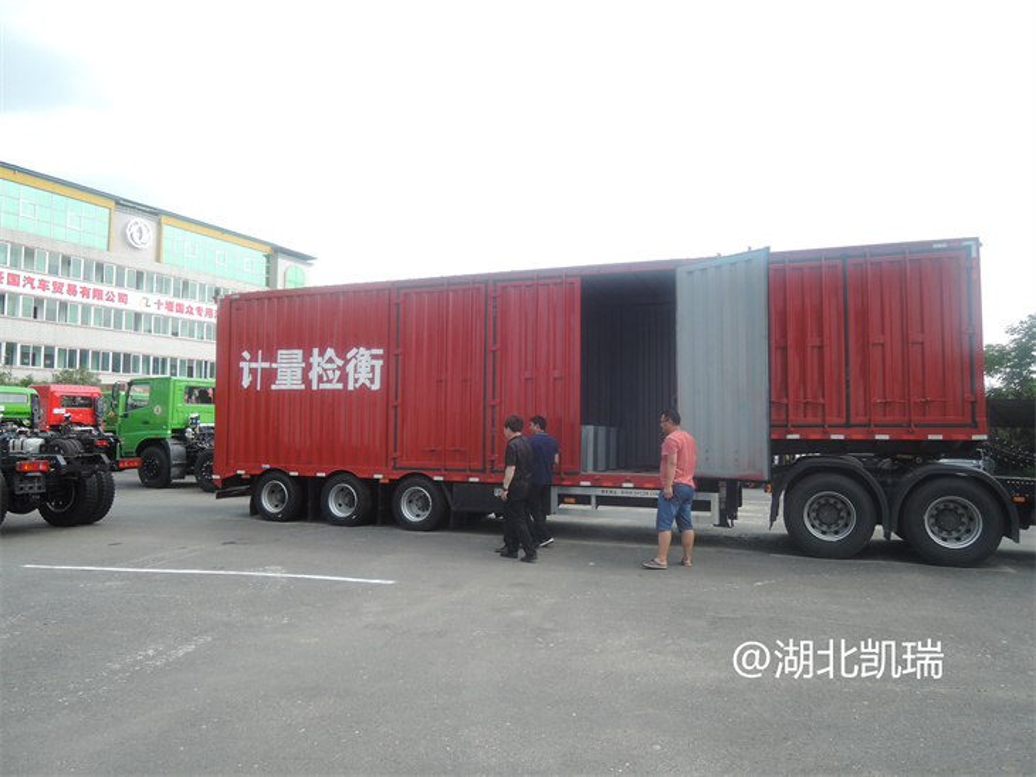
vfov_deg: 56.8
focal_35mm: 24
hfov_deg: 71.6
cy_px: 388
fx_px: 718
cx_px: 518
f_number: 2.2
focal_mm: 5.1
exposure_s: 1/640
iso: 80
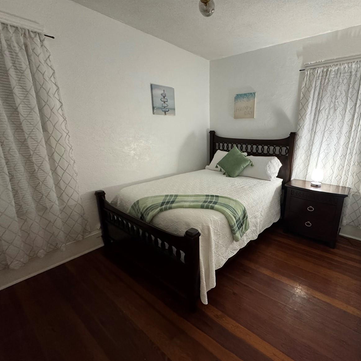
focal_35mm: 17
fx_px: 201
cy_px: 184
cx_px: 218
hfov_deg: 82.8
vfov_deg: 84.0
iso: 640
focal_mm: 2.22
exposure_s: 1/60
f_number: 2.2
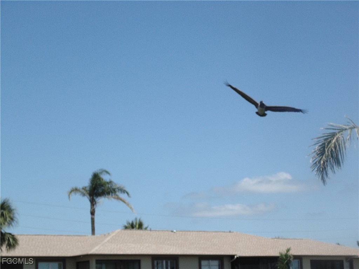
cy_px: 134
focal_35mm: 98
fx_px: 1016
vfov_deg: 15.1
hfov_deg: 20.0
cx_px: 180
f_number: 4.6
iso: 80
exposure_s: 1/800
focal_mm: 17.5
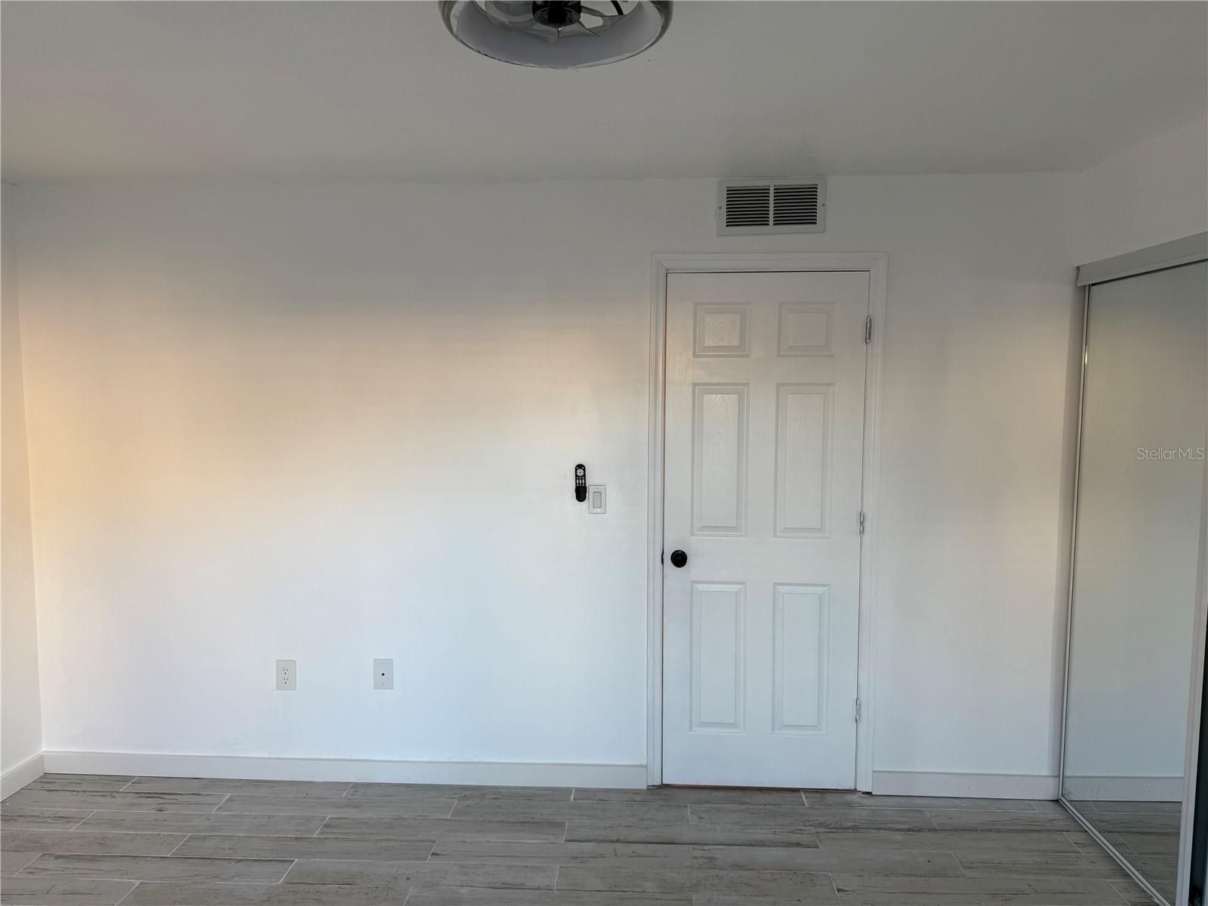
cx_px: 604
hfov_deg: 71.6
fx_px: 838
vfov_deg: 56.8
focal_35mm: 24
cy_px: 453
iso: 64
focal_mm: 6.76
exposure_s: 1/121
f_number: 1.78
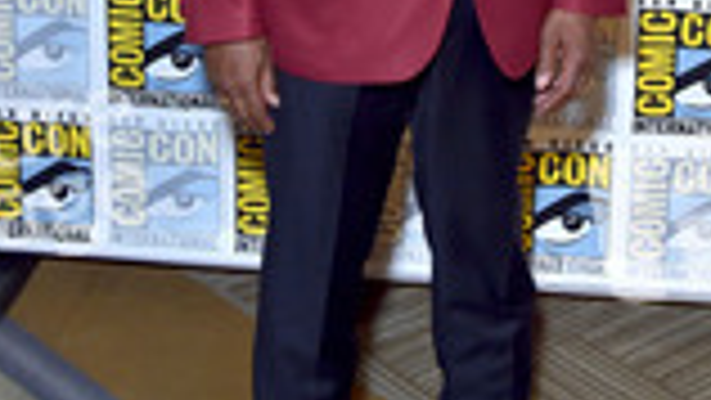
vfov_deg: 14.5
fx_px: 1546
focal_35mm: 82
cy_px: -27
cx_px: 412
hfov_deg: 25.9
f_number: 6.3
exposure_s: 1/250
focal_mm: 31
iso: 800
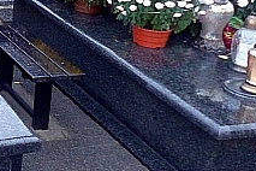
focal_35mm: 78
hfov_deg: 22.4
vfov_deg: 17.0
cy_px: -12
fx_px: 555
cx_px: -103
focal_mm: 4.5
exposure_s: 1/60
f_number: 2.8
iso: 400
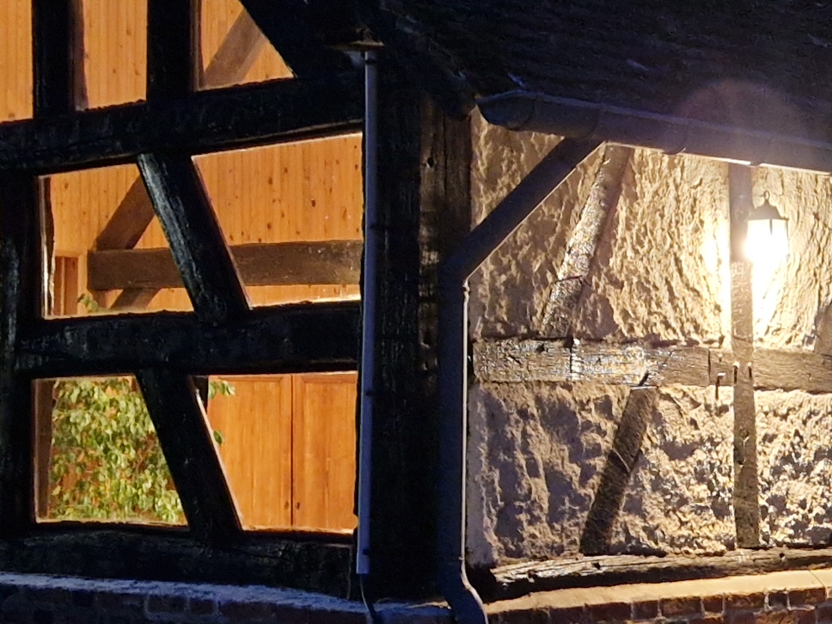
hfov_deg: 20.6
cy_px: 244
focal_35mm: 95
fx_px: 2283
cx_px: 354
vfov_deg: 15.5
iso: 800
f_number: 1.8
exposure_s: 1/25
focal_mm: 5.4
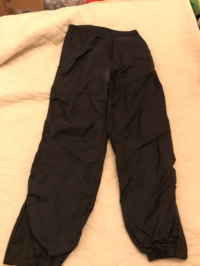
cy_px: 133
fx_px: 216
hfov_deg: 49.7
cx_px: 100
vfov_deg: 63.4
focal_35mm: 28
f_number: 1.8
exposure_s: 1/4
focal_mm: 3.99
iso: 100
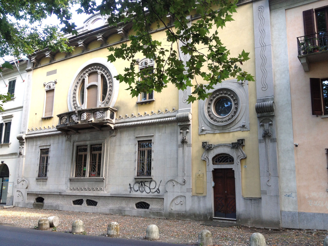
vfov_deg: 40.7
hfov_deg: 52.6
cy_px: 123
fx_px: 332
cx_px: 164
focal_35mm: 35
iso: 50
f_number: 2.4
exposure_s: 1/60
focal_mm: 4.28
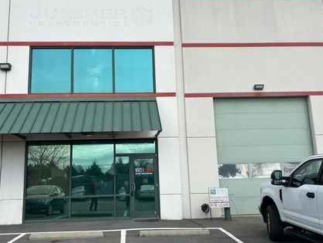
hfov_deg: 58.2
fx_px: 290
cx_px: 144
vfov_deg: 45.5
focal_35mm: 31
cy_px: 128
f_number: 1.6
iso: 50
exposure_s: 1/3205
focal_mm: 5.96
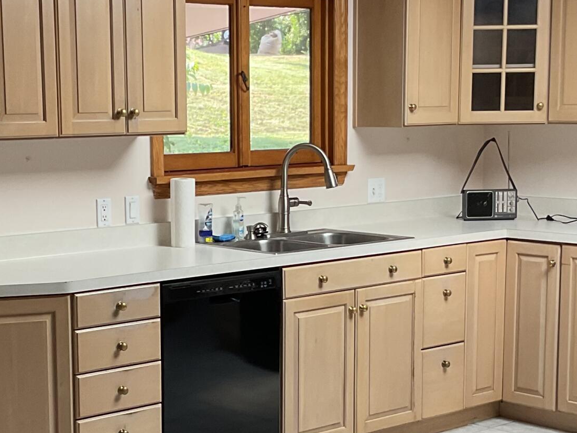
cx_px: 222
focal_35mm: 79
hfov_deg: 24.7
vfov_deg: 18.6
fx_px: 1317
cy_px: 300
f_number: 1.8
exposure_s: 1/120
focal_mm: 3
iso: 50
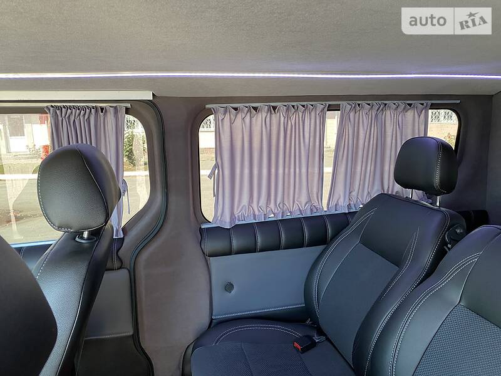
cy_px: 188
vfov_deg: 53.1
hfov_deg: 67.3
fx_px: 376
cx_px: 250
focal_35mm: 26
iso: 125
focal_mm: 4.2
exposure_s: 1/76
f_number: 1.8
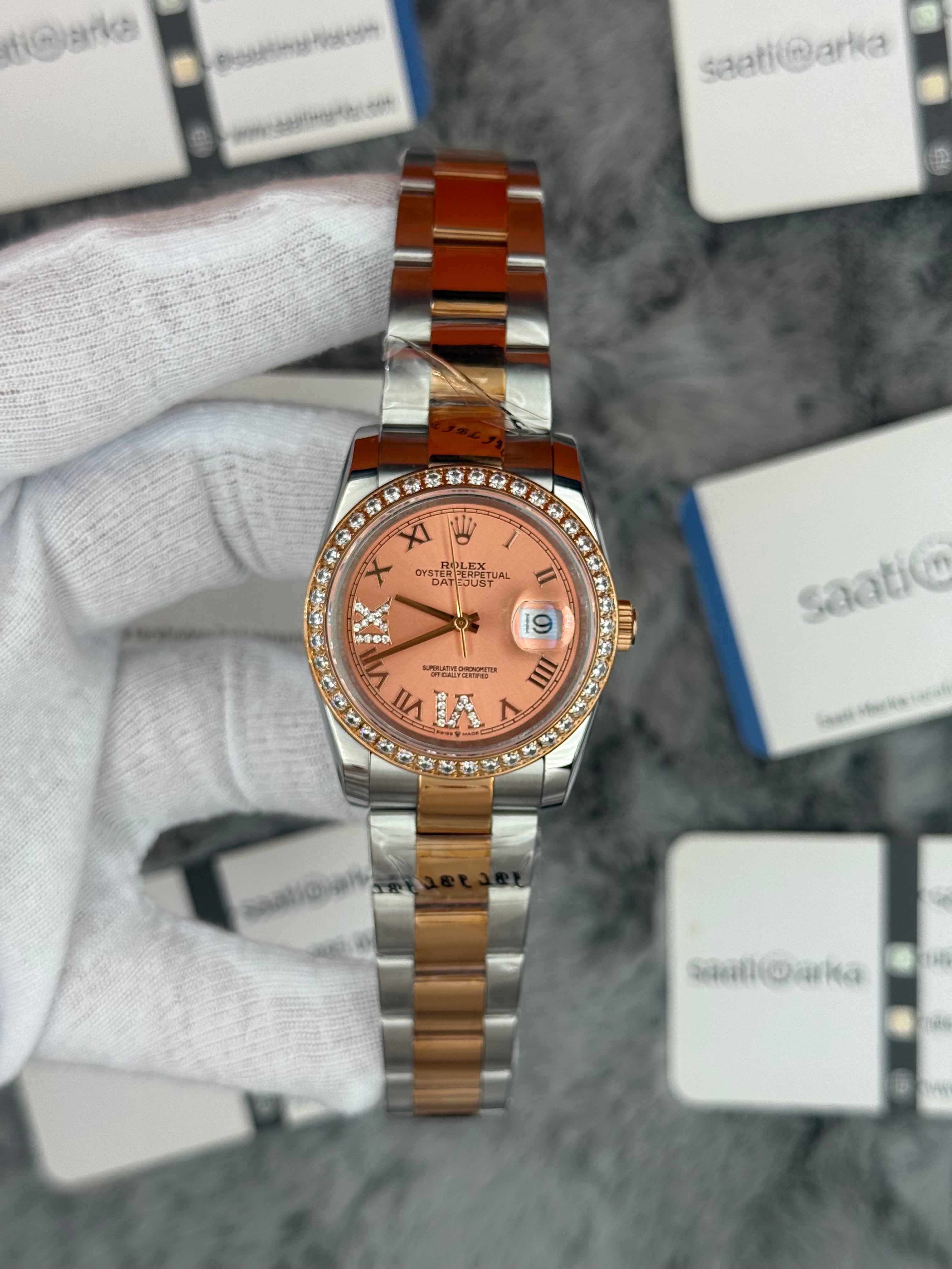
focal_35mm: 48
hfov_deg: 30.3
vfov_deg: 39.7
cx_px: 476
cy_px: 634
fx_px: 1760
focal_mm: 6.76
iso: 64
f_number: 1.78
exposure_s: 1/906
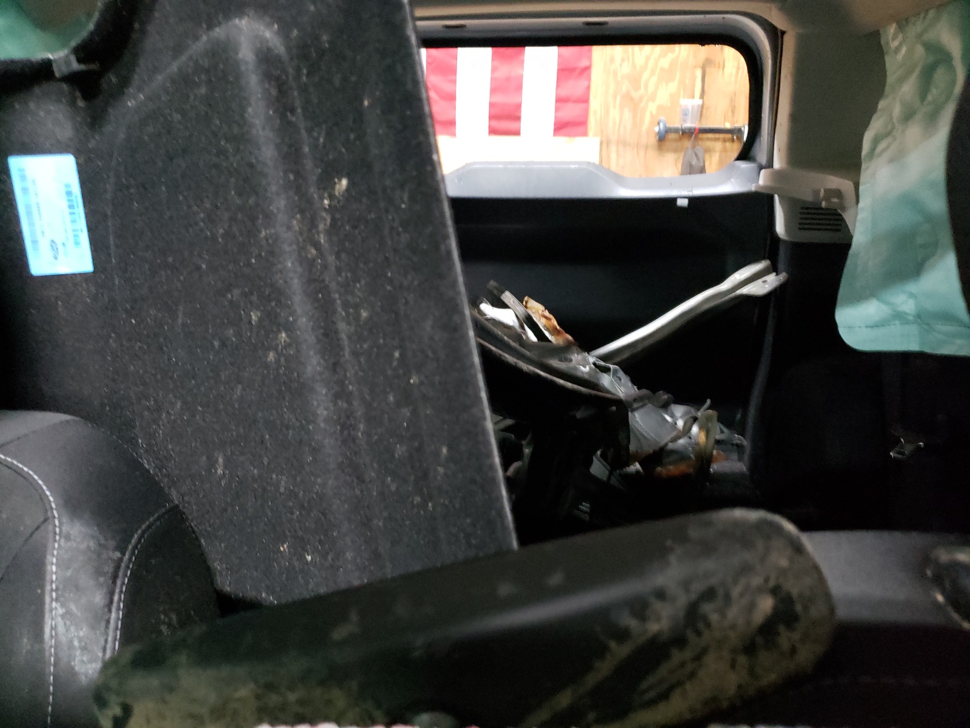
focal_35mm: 26
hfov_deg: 67.3
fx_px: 729
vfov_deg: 53.1
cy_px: 364
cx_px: 485
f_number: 1.5
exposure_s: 1/24
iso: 600
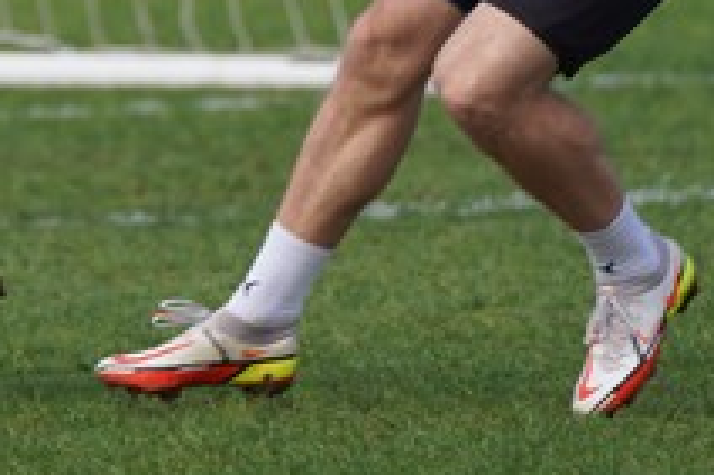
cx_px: -71
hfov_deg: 1.8
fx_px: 23008
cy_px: -244
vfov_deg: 1.2
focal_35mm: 1161
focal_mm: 367
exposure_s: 1/400
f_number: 5.6
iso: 125
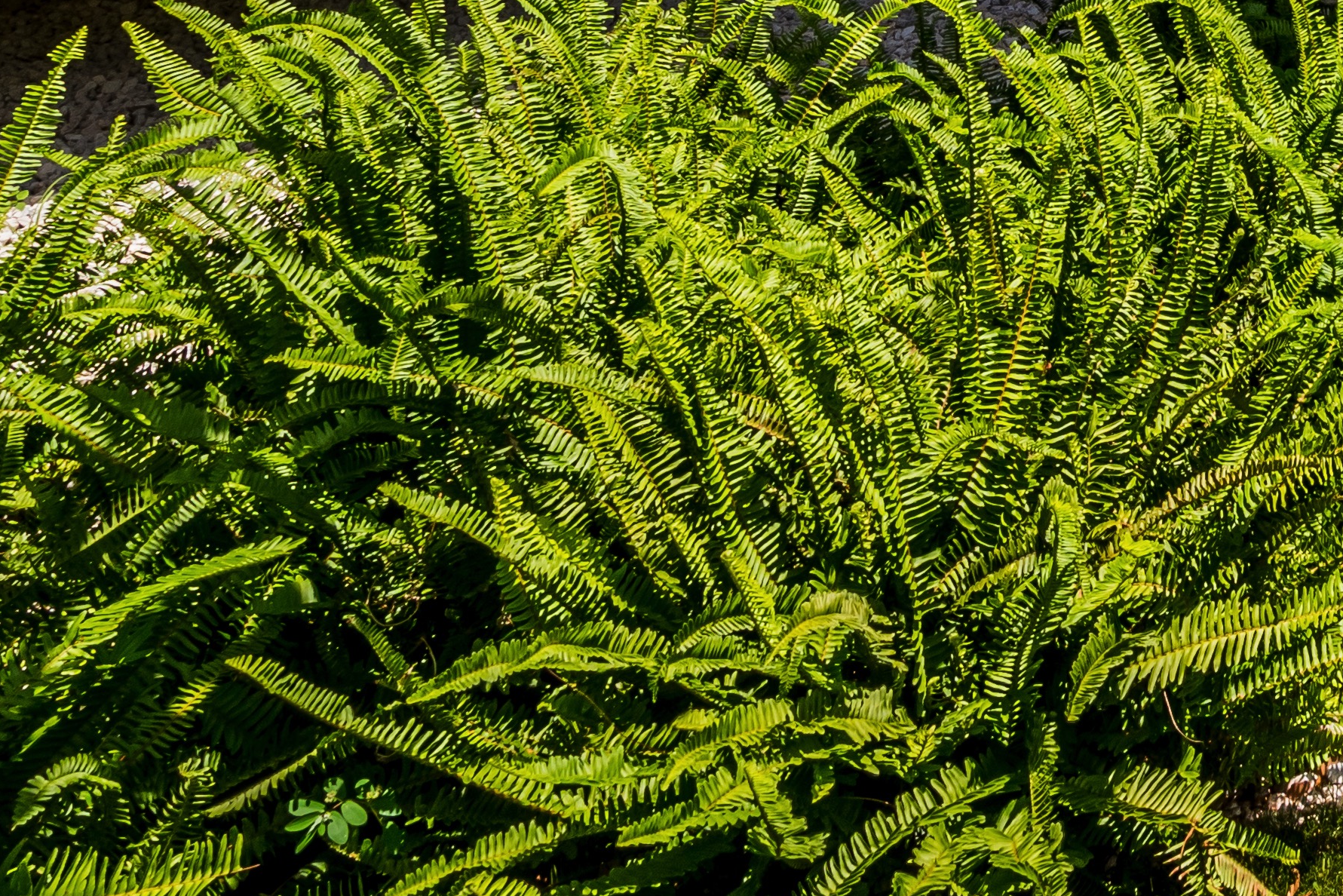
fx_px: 2313
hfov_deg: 23.1
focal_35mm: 62
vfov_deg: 16.9
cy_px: -843
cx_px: 2217
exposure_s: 1/160
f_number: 11
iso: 125
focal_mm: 15
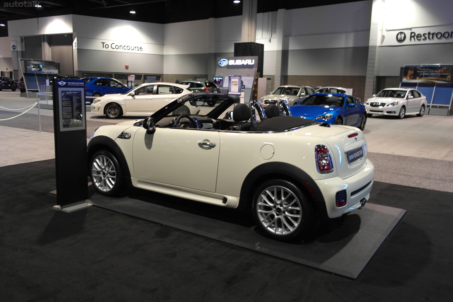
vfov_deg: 43.6
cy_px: 151
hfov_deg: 61.9
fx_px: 377
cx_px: 226
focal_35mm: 30
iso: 400
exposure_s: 1/25
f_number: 3.5
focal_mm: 20
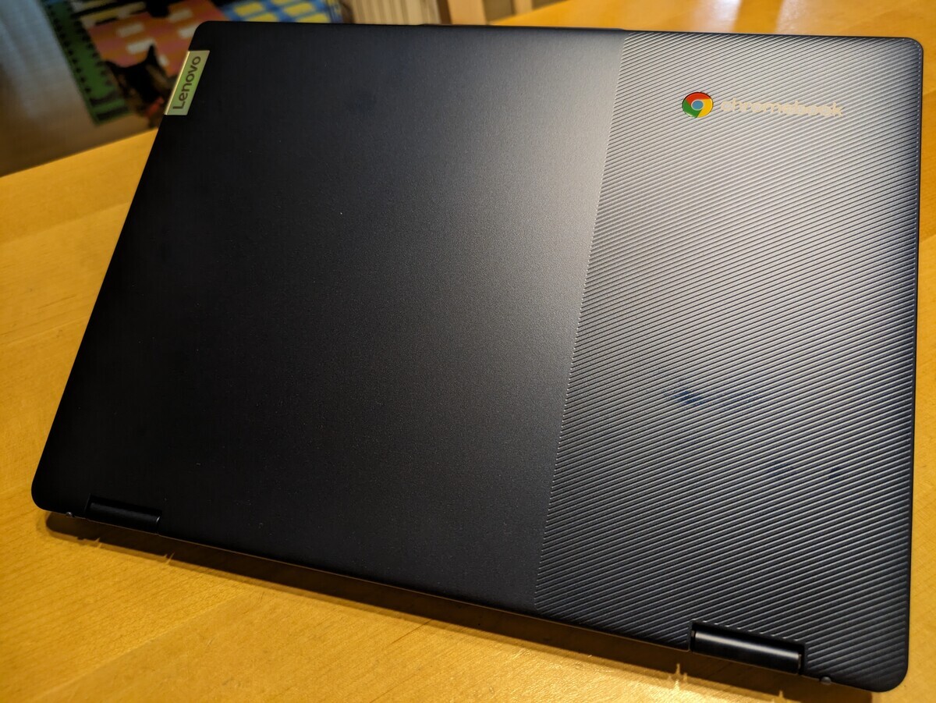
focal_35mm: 25
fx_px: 676
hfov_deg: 69.4
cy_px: 352
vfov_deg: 54.9
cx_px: 468
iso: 261
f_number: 1.89
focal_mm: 5.43
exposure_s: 1/24
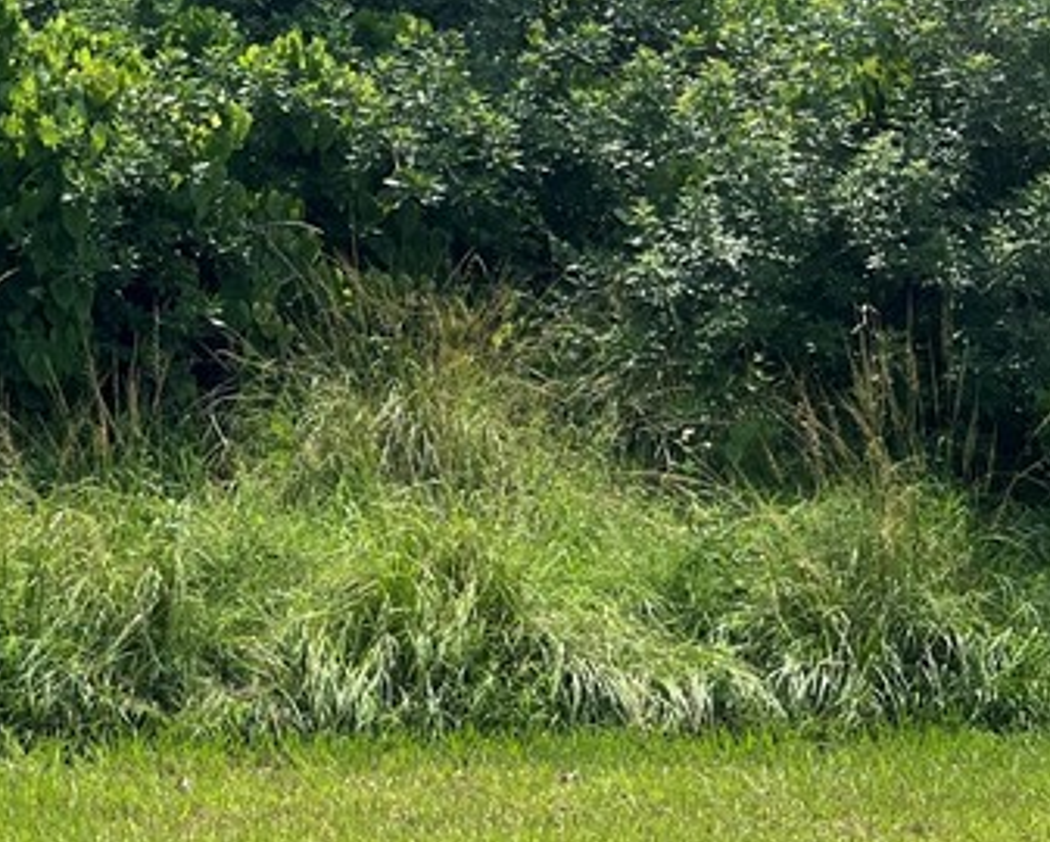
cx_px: -277
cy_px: 175
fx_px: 2394
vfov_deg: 19.7
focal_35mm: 77
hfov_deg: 22.4
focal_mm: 5.7
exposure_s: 1/3165
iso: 50
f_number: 1.5
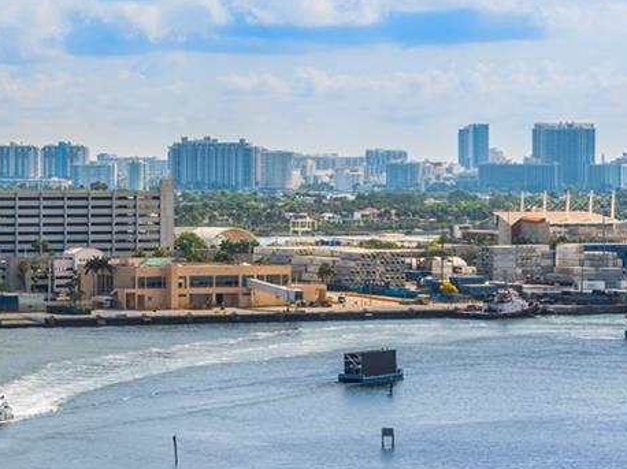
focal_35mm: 168
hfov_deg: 11.2
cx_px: -386
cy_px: 75
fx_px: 3041
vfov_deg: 8.8
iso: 100
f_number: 9
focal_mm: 50
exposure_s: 1/250
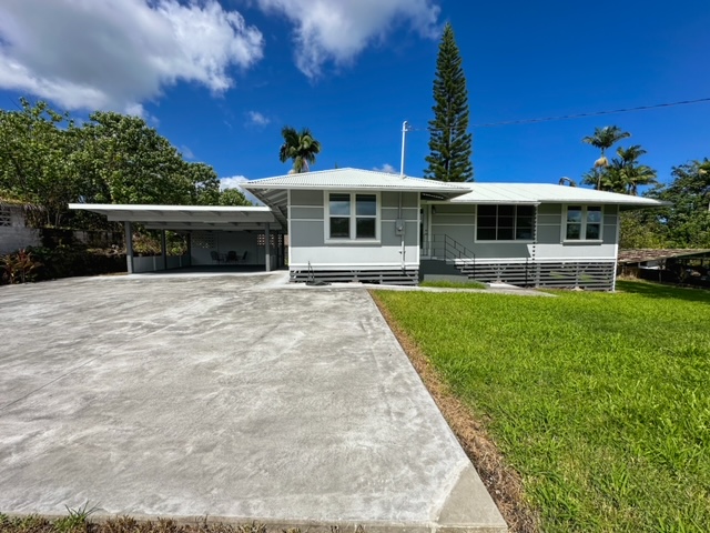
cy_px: 266
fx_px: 287
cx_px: 355
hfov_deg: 102.1
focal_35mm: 14
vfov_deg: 85.7
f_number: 2.2
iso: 50
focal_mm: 2.22
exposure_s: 1/3600
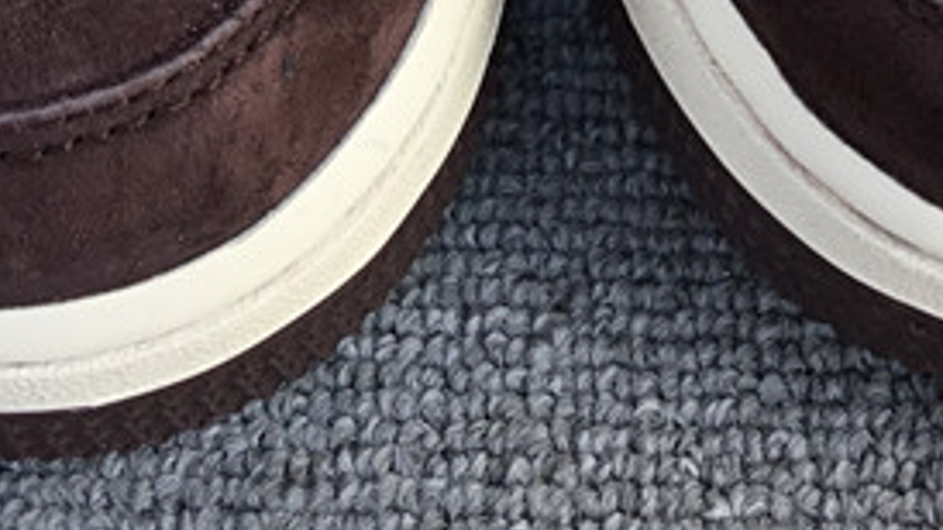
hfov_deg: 19.3
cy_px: -504
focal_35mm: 111
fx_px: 2775
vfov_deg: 10.1
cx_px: 516
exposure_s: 1/127
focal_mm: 3.3
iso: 25
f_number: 2.4
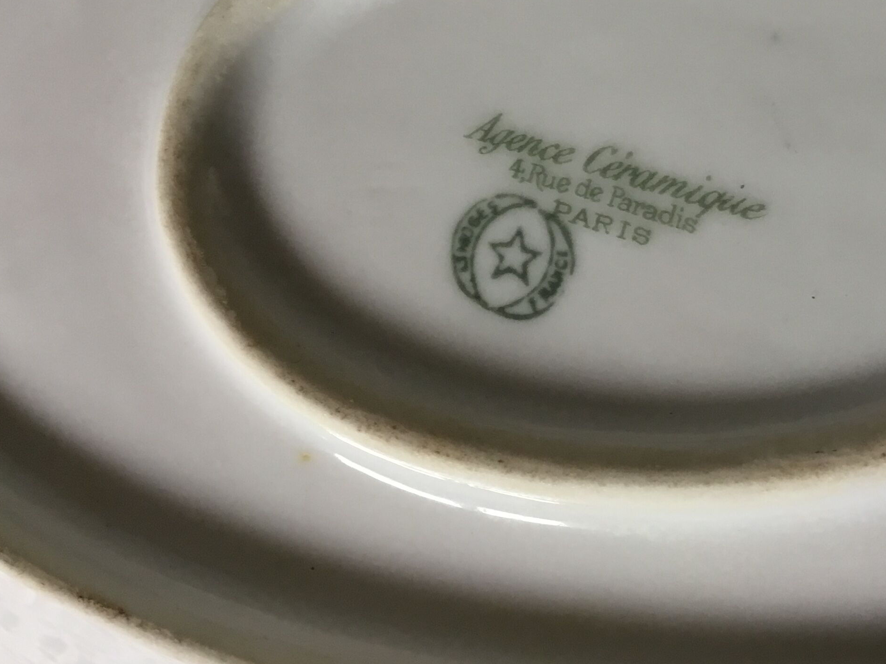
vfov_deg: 26.7
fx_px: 1382
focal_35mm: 54
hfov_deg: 34.7
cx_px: 676
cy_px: 164
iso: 64
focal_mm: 3.3
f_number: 2.4
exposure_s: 1/33
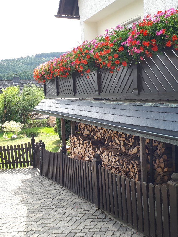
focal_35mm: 37
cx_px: 103
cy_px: 120
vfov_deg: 50.1
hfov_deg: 38.6
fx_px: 254
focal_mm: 3.6
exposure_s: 1/259
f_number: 1.9
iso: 40
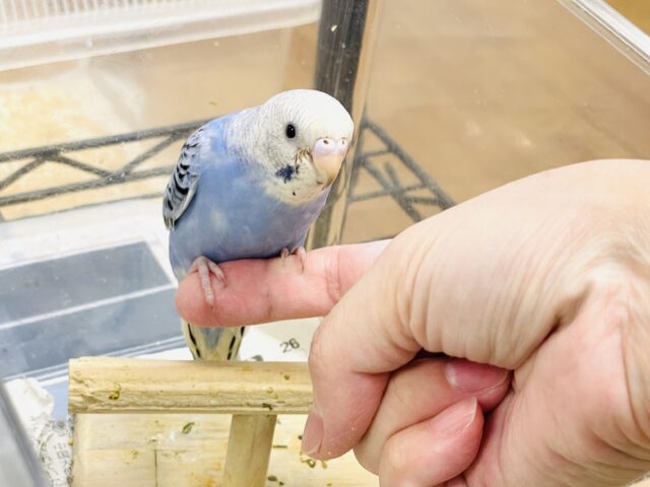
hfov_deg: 36.8
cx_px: 325
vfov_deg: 28.0
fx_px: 976
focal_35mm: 52
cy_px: 244
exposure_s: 1/99
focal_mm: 6
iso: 100
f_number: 2
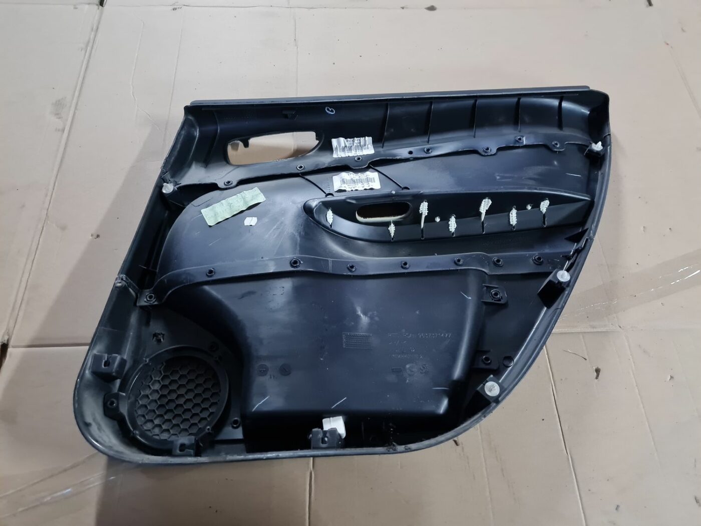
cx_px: 350
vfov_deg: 53.1
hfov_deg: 67.3
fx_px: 527
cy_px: 263
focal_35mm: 26
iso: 1250
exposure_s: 1/25
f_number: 1.8
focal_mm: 5.4
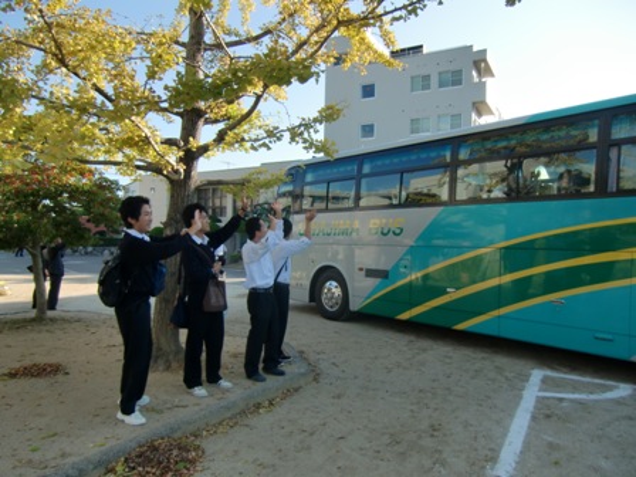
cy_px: 238
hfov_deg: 71.6
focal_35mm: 24
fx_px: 441
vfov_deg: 56.8
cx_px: 318
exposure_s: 1/400
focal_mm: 4.3
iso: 64
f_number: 3.2
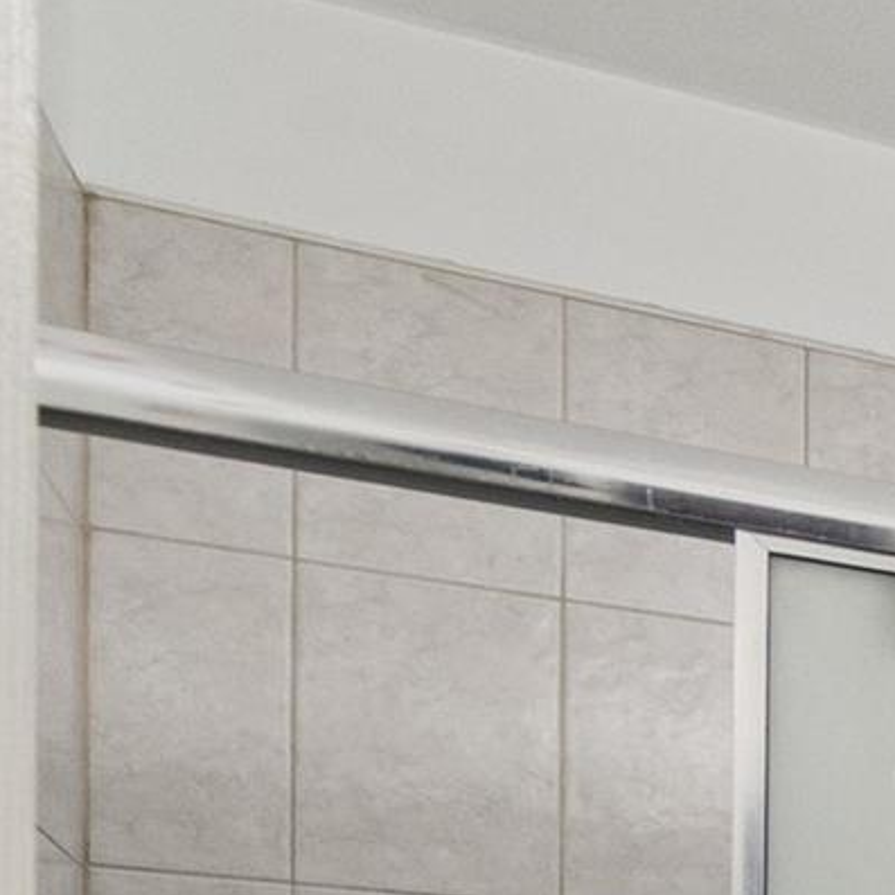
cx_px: 2180
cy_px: 1326
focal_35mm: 72
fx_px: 2112
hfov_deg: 14.6
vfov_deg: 20.6
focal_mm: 11
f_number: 10
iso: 800
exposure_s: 1
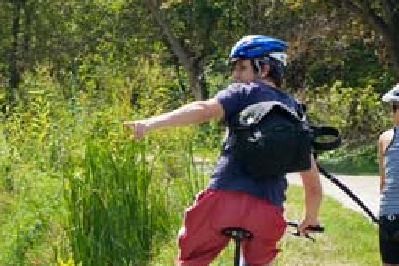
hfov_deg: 5.9
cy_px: 213
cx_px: 90
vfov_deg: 3.9
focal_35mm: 349
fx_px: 3865
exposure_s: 1/400
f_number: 1.6
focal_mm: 102
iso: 400
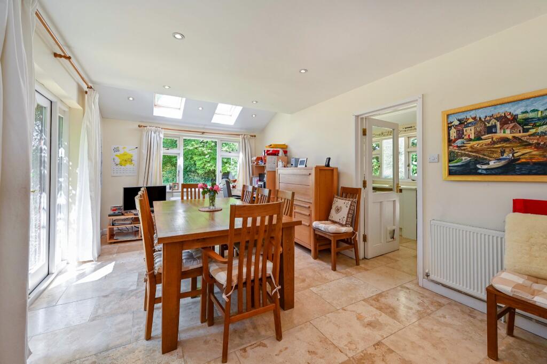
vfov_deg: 81.2
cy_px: 182
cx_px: 274
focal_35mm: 14
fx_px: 213
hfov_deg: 104.3
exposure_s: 1/50
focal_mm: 14
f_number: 8
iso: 400
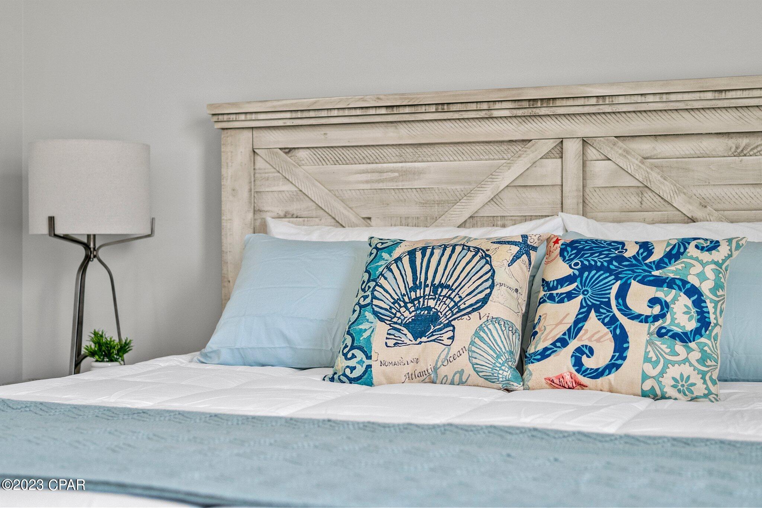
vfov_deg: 26.0
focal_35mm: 52
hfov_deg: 38.2
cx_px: 381
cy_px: 254
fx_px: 1100
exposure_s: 1/160
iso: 1000
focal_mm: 35
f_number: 2.8
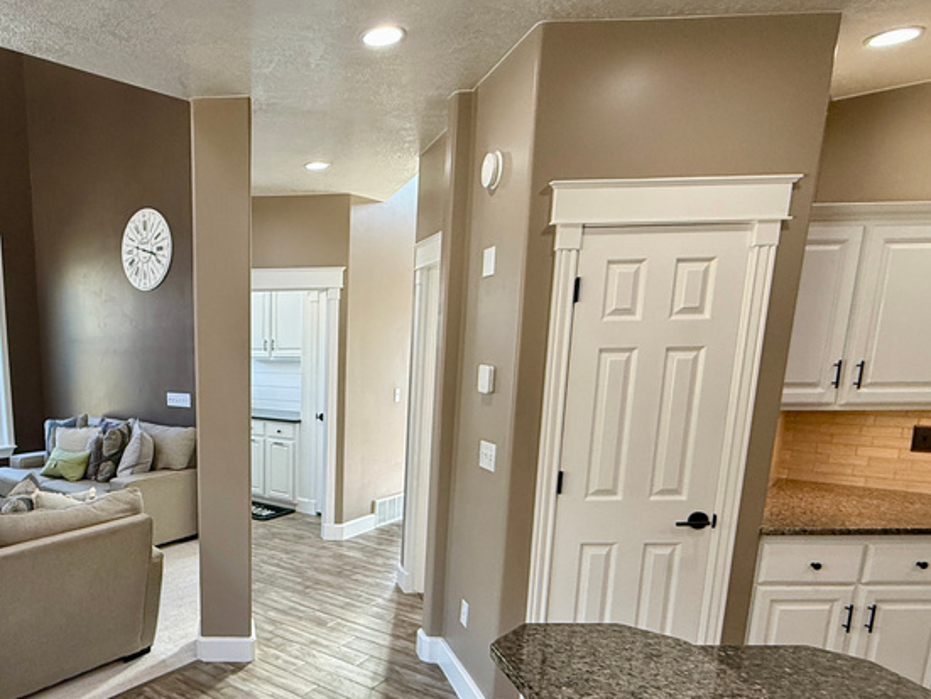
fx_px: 700
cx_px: 203
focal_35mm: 26
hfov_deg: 62.3
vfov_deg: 51.9
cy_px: 476
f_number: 2.2
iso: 200
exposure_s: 1/120
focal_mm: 2.22
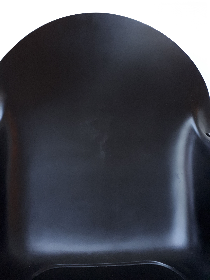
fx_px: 218
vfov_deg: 65.3
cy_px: 140
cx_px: 105
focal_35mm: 27
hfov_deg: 51.4
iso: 400
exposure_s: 1/15
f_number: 1.9
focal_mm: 3.6
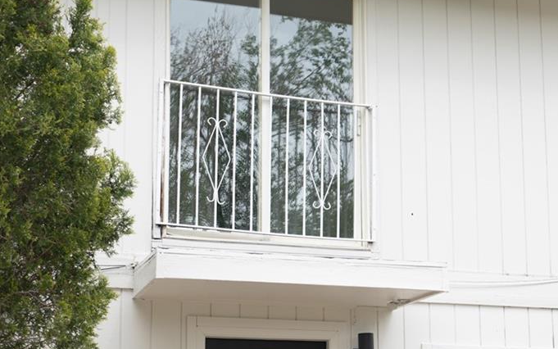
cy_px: 323
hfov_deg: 30.6
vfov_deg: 19.1
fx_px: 1019
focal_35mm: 67
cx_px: 275
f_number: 3.5
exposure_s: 1/640
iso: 200
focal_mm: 28
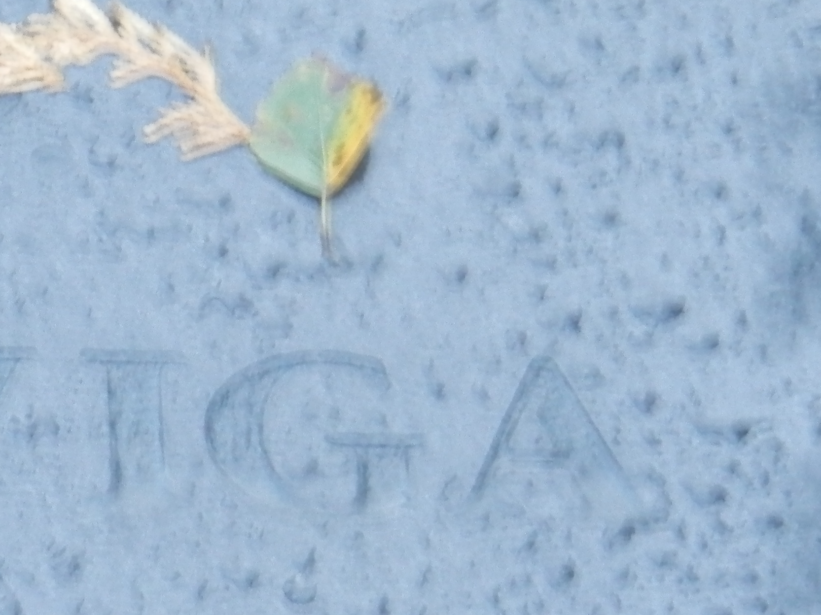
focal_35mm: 227
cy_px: 808
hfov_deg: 8.6
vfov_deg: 6.5
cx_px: -144
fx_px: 5383
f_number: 4.2
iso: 200
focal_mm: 14.6
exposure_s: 1/4
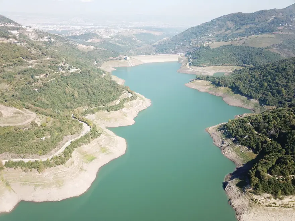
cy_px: 110
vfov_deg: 53.1
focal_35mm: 26
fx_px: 222
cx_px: 148
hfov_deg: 67.3
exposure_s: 1/684
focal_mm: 4.73
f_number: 2.2
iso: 100
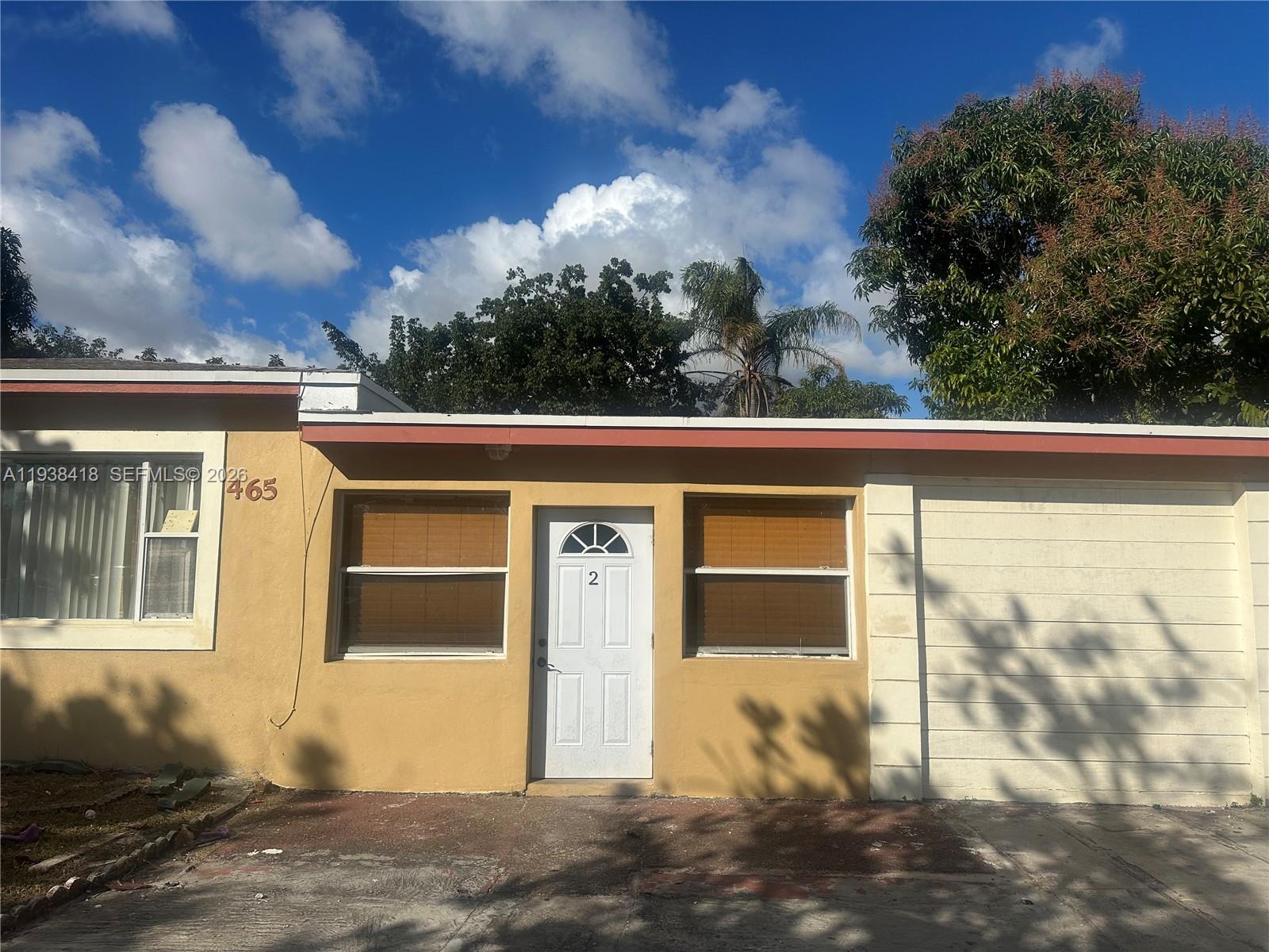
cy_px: 476
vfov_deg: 56.8
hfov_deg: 71.6
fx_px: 880
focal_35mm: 24
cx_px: 634
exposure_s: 1/12048
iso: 80
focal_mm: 6.86
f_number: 1.78
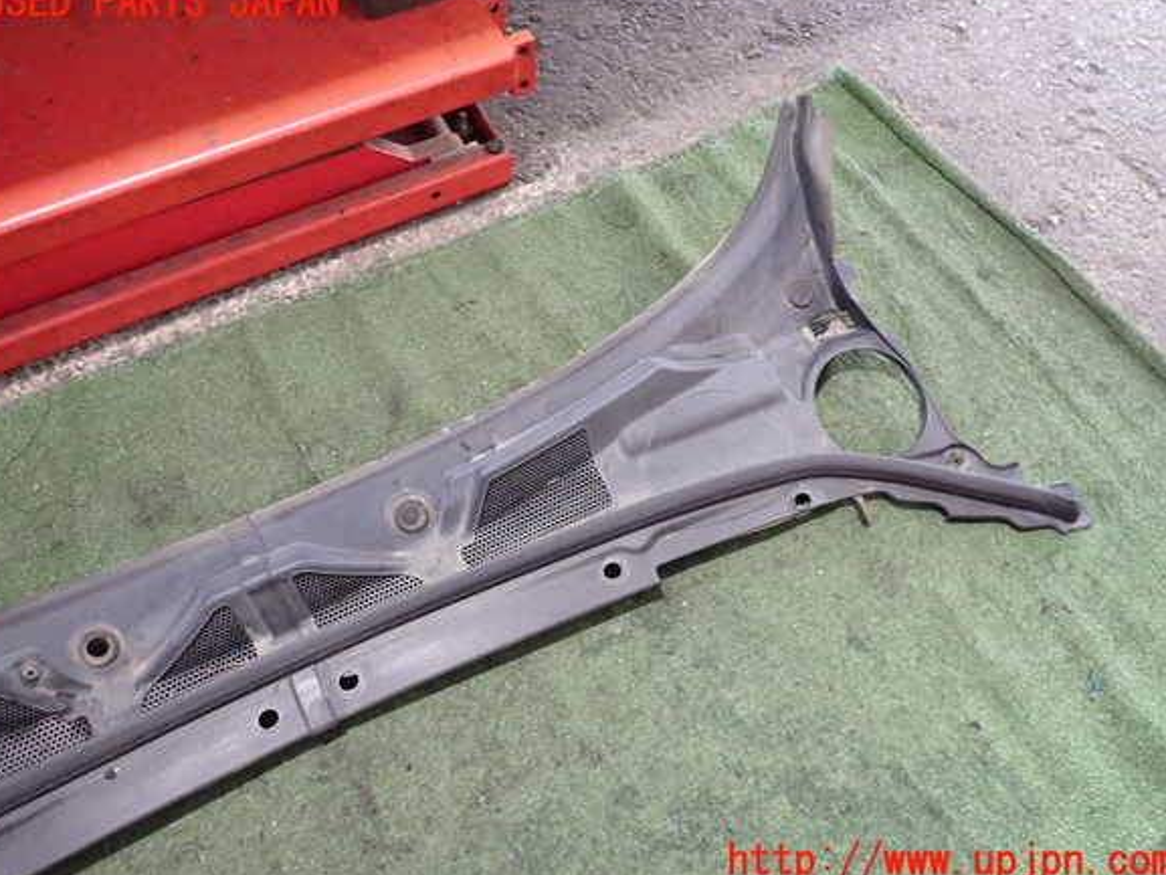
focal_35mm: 26
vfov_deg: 53.1
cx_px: 578
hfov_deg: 67.3
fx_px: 876
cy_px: 432
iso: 640
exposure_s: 1/30
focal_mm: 4.5
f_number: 2
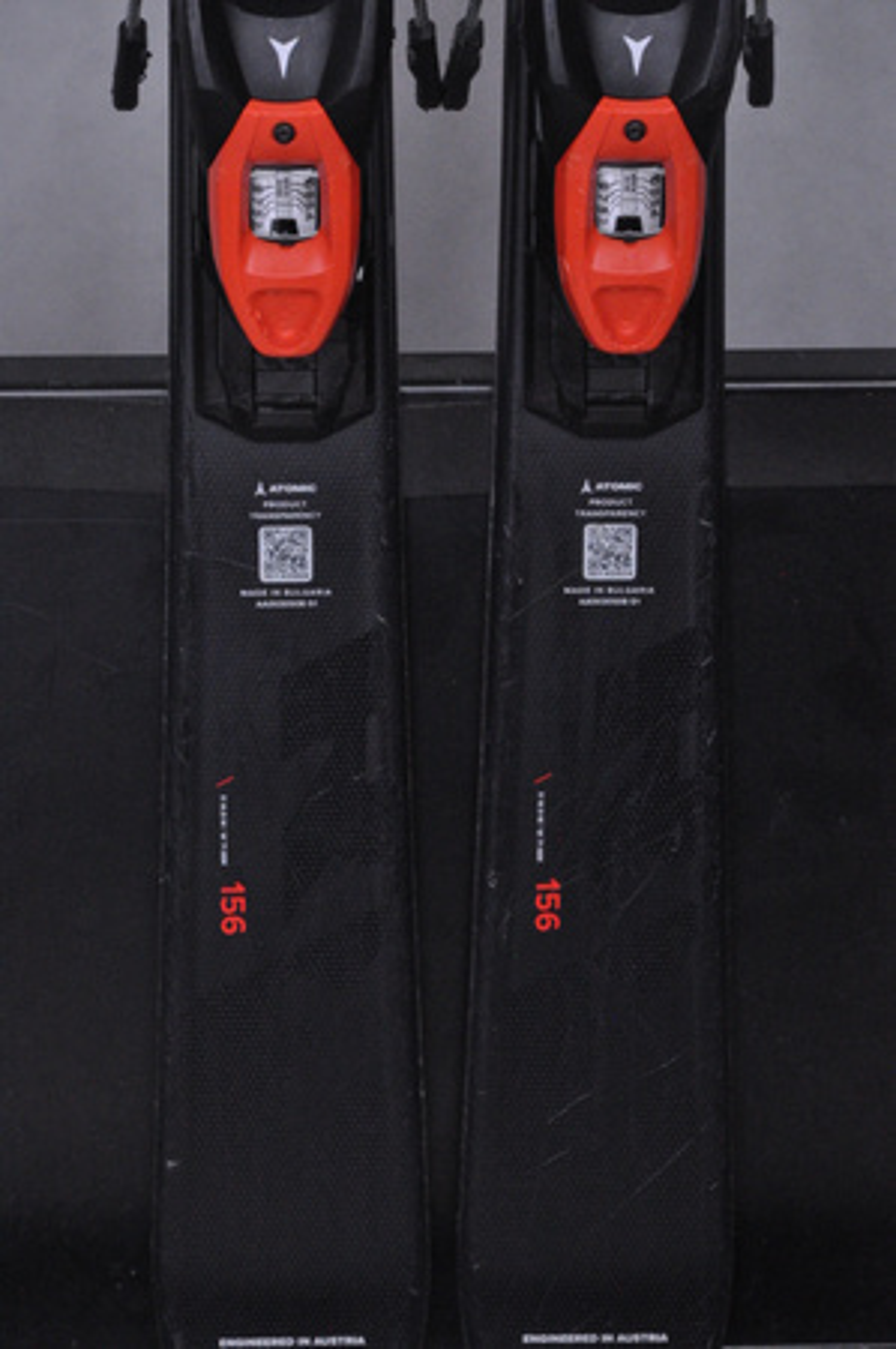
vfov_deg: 14.9
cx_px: 448
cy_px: 674
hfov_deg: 9.9
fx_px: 5164
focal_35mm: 138
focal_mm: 92
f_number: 9.5
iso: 3200
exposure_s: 1/125
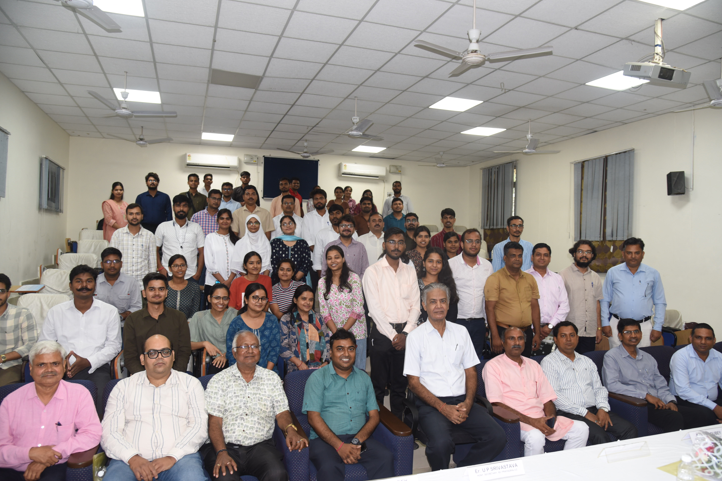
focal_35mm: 25
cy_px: 247
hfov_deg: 71.5
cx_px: 371
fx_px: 501
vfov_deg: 51.3
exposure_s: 1/80
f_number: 4.5
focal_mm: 24
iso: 800
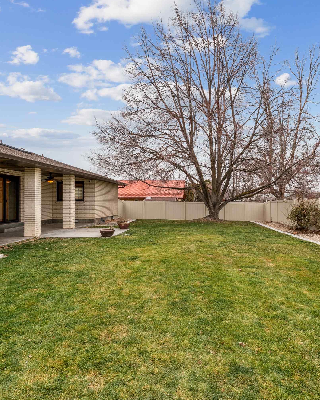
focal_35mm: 24
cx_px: 194
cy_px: 198
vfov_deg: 71.3
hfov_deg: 59.1
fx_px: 279
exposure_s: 1/50
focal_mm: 16.4
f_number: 13
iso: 400
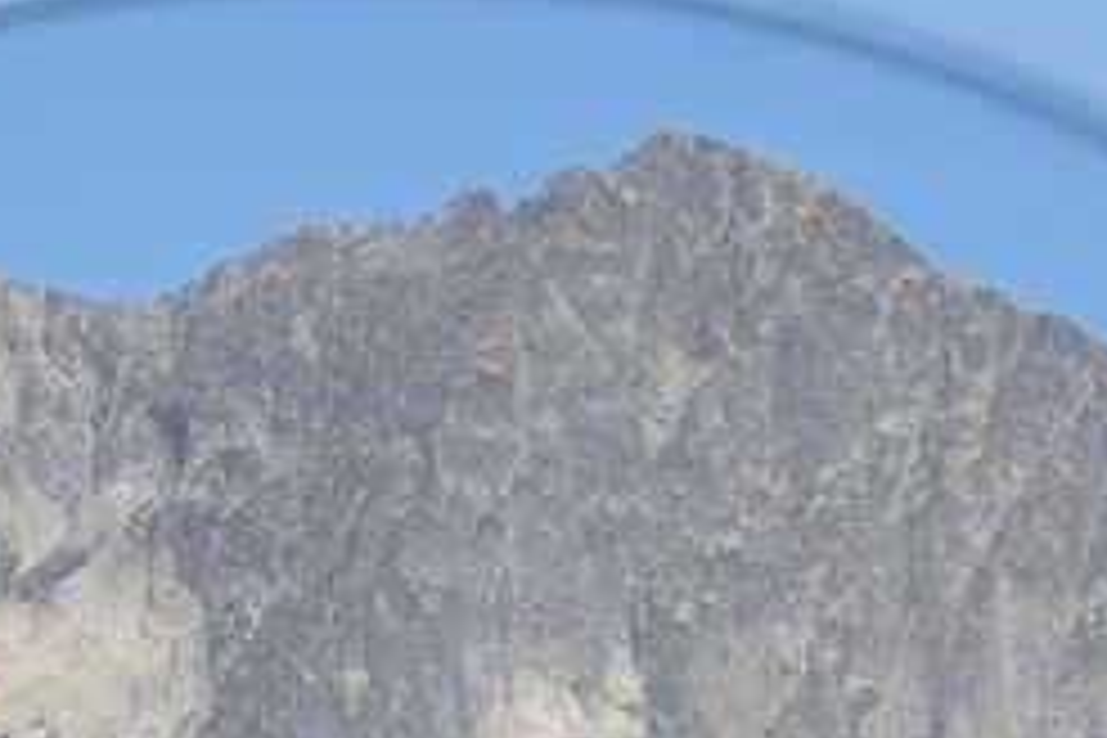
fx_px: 27027
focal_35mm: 879
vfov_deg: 1.6
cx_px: 369
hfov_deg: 2.3
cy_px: 1631
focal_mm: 135
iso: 200
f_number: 8
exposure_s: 1/800
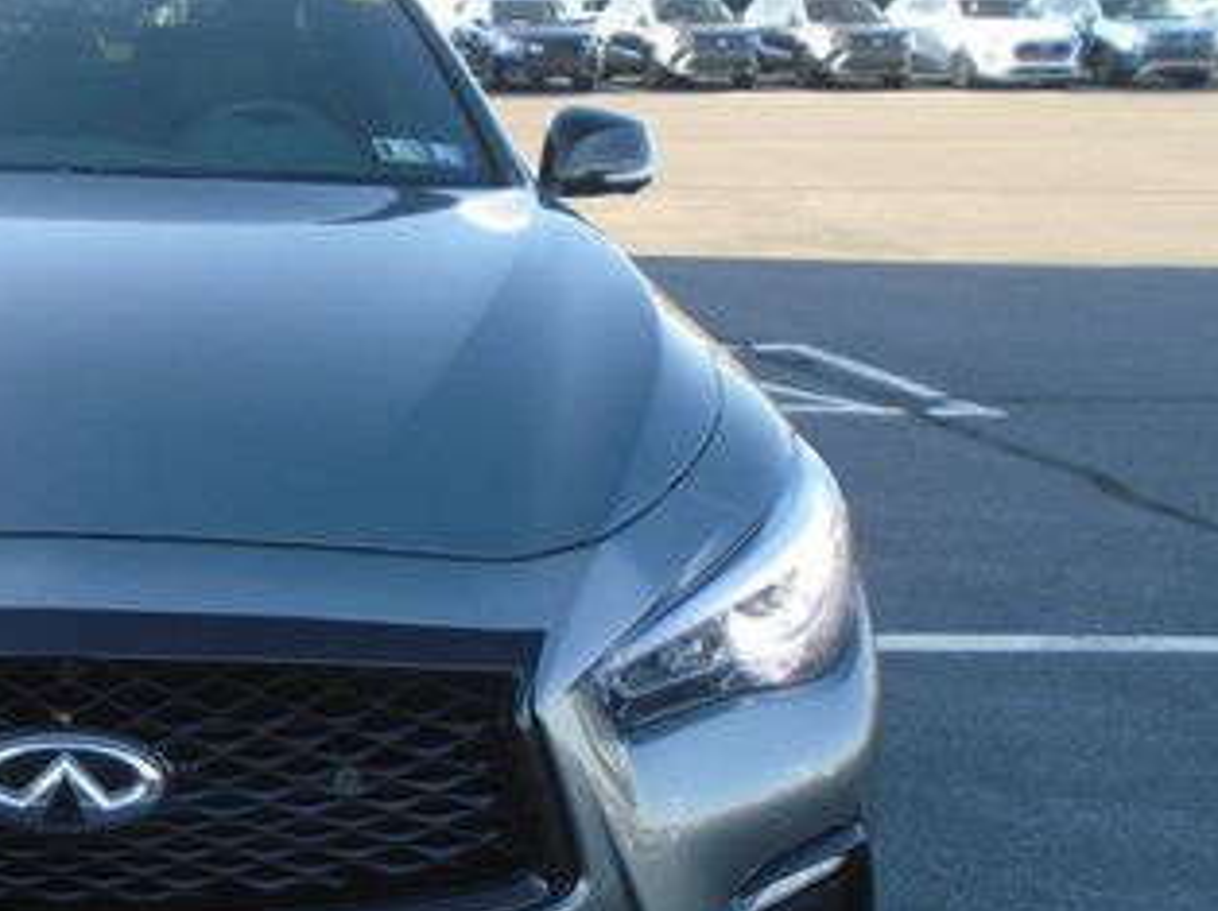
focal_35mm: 53
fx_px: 1863
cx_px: 78
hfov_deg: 33.9
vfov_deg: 27.4
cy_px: 585
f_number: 3.2
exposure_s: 1/160
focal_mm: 4.6
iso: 100
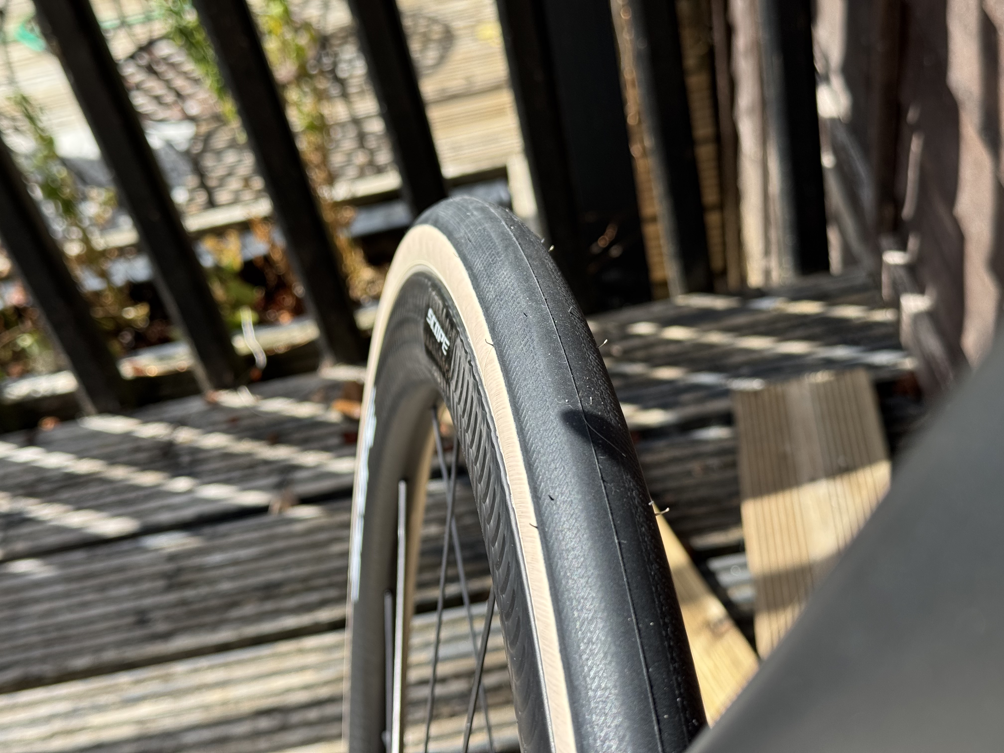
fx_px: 1392
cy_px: 376
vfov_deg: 30.3
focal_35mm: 48
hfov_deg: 39.7
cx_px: 502
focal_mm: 6.76
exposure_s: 1/2110
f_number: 1.78
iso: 64
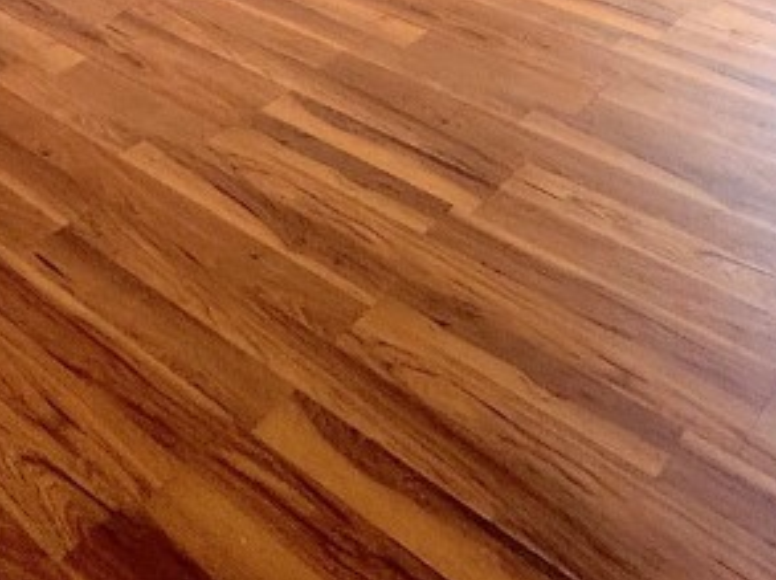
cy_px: -373
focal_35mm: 49
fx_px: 1097
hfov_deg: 38.5
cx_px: 516
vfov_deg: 22.2
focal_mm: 2.22
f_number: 2.2
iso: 64
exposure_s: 1/99
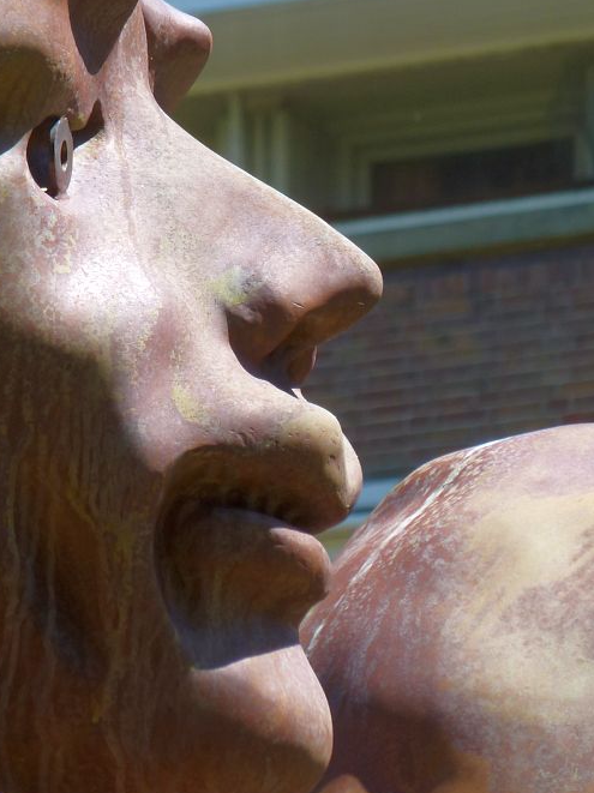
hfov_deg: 3.2
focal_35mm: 465
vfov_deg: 4.3
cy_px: 293
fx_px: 10649
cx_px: 137
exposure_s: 1/200
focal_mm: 49.2
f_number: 4.9
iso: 80
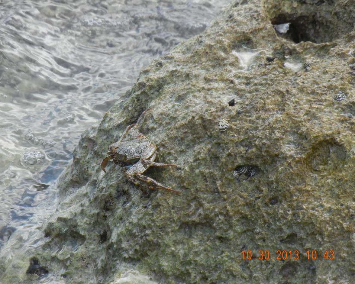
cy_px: 142
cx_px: 167
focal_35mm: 314
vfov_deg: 4.9
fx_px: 3299
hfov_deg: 6.2
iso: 160
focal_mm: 54
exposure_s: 1/196
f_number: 5.6
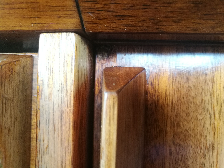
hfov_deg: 65.3
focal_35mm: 27
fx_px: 175
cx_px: 112
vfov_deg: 51.4
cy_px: 84
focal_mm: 4.5
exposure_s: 1/25
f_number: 2.2
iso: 320
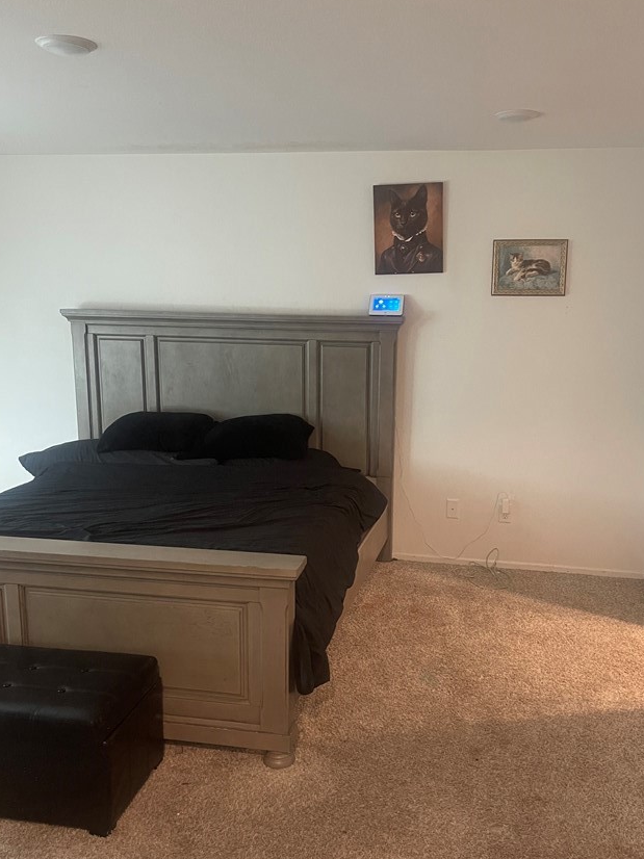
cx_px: 357
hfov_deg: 45.3
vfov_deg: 58.4
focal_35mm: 31
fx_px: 769
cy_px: 442
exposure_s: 1/60
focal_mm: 5.1
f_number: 1.6
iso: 320
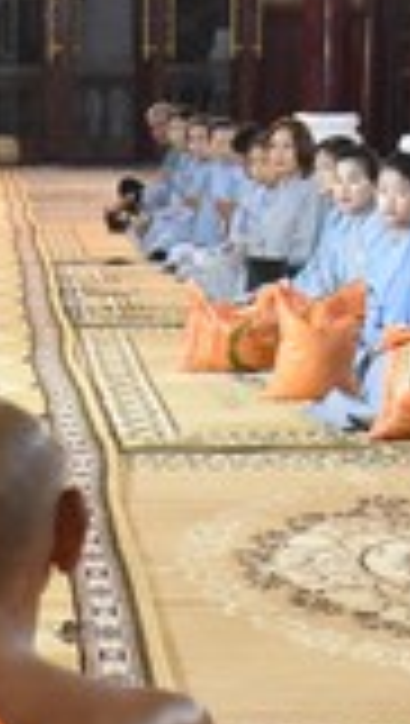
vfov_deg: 16.7
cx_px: 0
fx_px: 2446
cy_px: 598
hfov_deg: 9.5
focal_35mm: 127
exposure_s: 1/60
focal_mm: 30
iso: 5600
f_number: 4
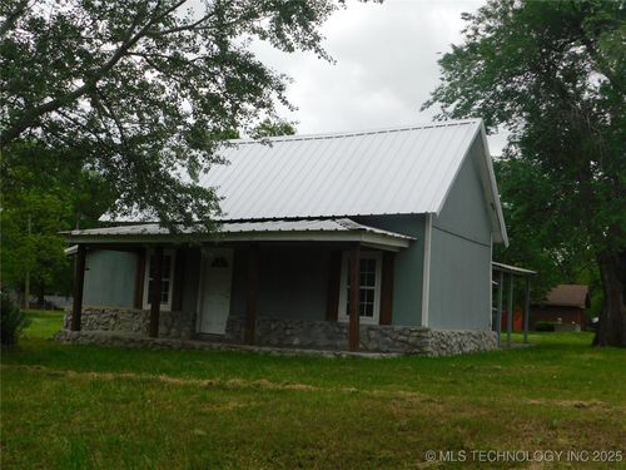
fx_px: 723
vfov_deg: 36.0
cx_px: 313
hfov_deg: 46.8
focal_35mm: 40
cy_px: 235
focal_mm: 7.1
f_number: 3.6
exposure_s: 1/800
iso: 125
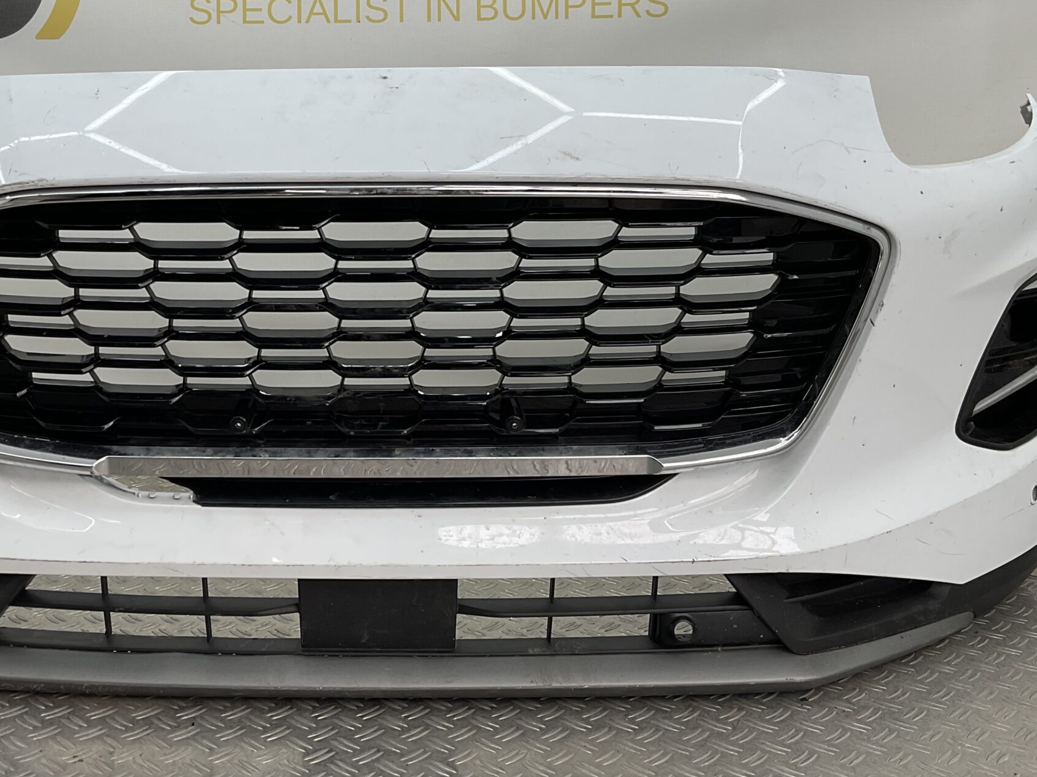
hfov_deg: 42.7
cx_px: 398
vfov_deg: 32.7
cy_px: 302
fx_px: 1318
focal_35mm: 44
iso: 16
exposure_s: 1/139
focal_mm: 3
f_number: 1.8
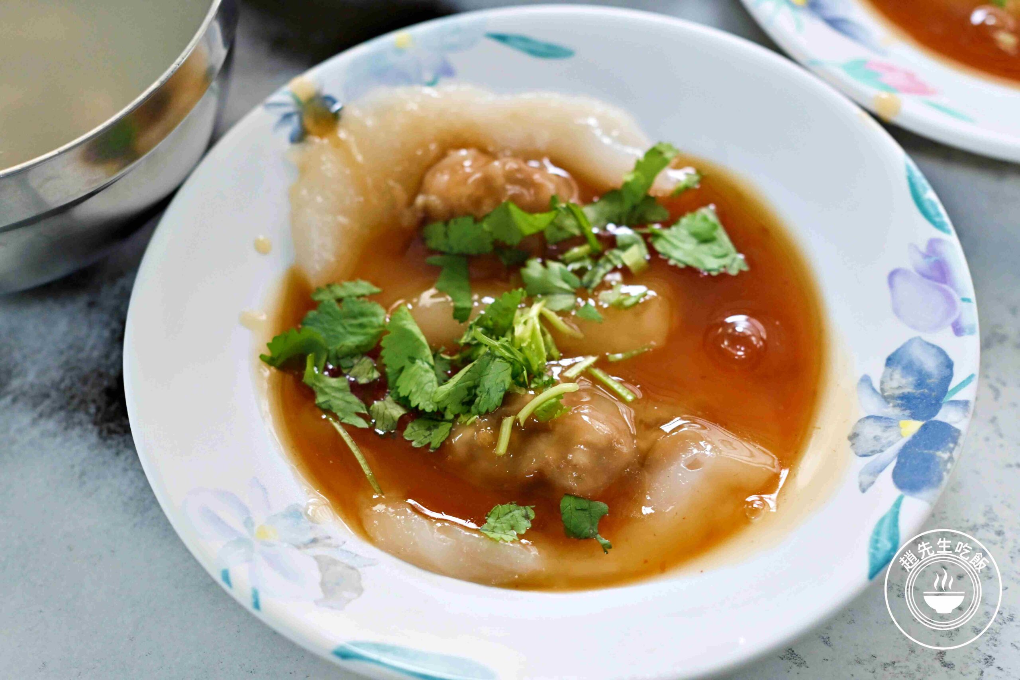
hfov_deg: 27.0
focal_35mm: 75
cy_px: 340
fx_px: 2125
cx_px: 510
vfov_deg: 18.2
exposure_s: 1/160
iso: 900
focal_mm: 50
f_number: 3.2
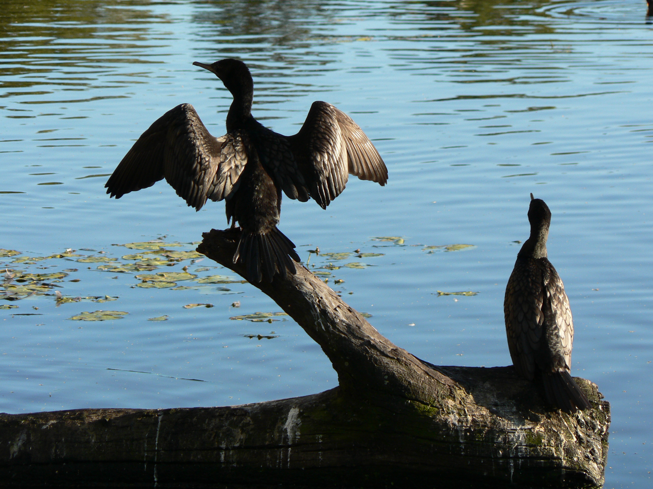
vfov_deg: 5.8
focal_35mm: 256
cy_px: 244
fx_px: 4829
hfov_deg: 7.7
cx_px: 326
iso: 80
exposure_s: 1/200
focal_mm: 42.6
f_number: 4
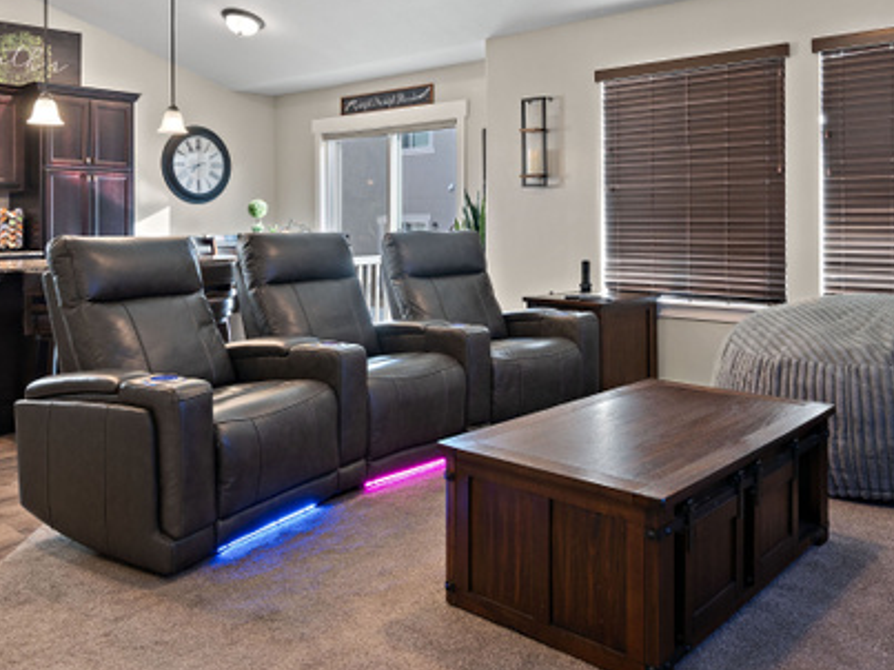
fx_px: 768
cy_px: 212
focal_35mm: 30
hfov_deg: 60.4
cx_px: 444
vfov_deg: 46.2
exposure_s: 1/3
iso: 500
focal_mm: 19.5
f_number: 8
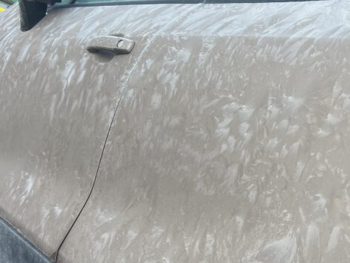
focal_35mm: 56
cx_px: 320
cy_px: 144
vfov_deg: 26.1
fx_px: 567
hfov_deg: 32.5
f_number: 1.5
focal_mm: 5.7
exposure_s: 1/674
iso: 50
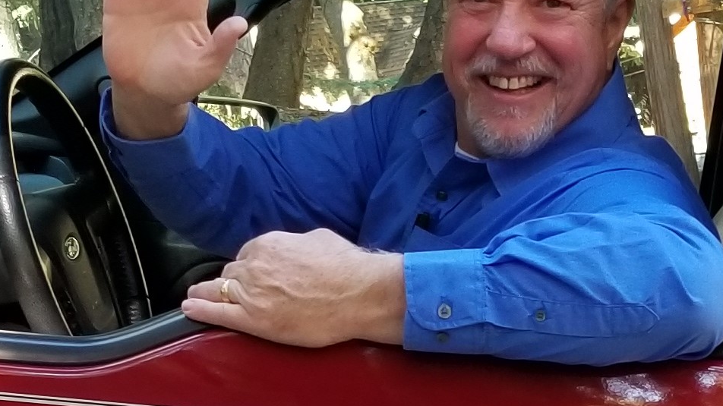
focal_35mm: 120
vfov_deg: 9.8
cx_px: 463
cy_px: 603
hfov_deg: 17.8
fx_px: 2300
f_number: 1.7
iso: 125
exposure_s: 1/100
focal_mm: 4.3
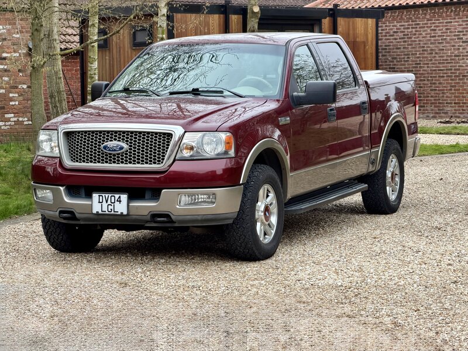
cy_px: 176
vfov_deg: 14.8
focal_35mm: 100
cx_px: 234
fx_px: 1352
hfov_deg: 19.6
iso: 100
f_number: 2.8
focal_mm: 16.89
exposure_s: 1/121
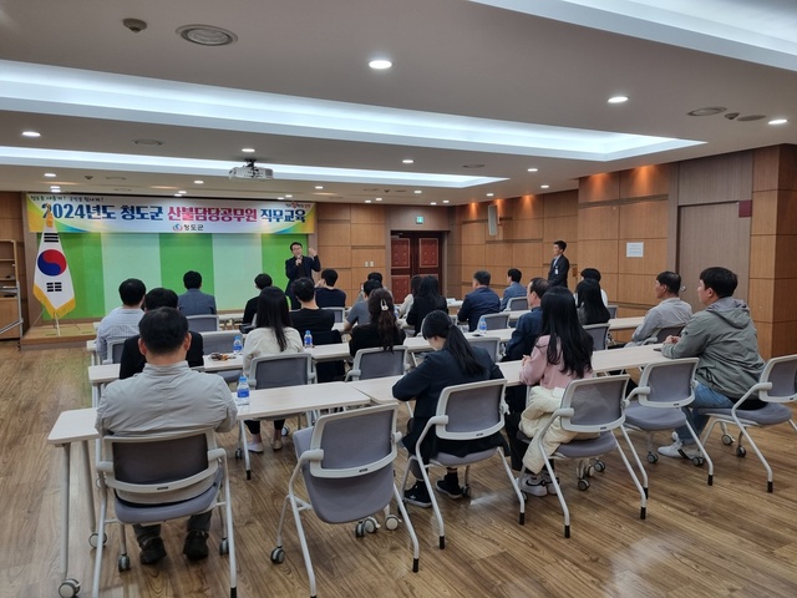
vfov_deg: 53.1
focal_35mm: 26
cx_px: 398
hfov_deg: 67.3
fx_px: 599
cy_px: 299
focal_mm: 5.4
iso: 100
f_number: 1.8
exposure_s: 1/120
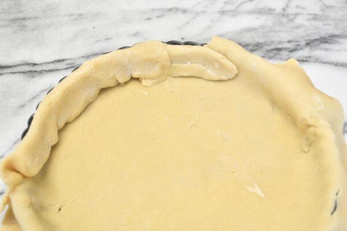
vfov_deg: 26.5
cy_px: 116
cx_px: 174
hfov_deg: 38.9
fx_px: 492
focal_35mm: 51
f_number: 5
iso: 900
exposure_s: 1/60
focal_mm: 34
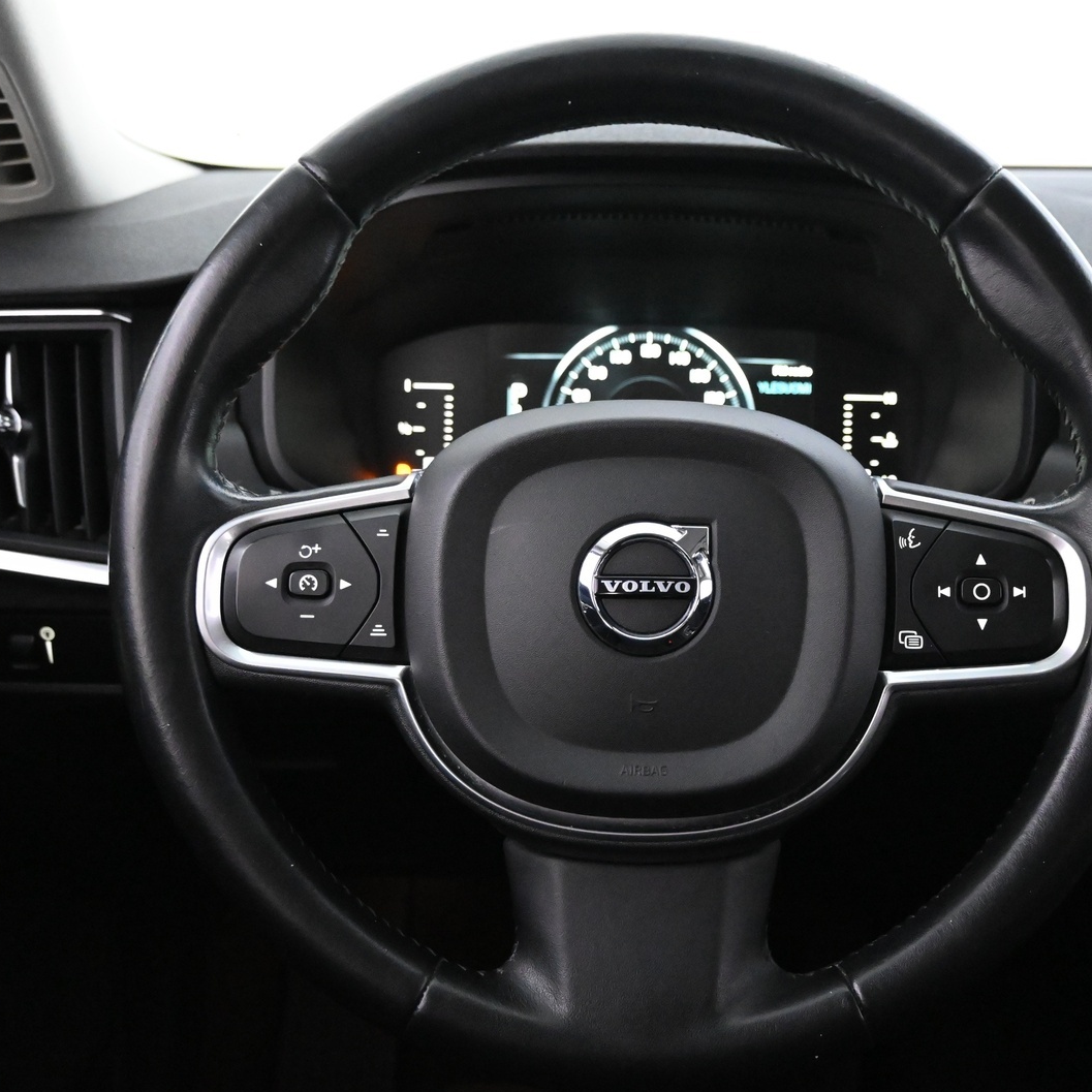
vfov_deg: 39.2
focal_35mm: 43
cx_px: 639
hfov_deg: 39.0
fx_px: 1535
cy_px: 556
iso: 7200
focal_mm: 22
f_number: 4
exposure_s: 1/40
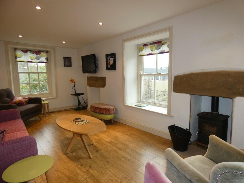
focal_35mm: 20
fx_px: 141
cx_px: 122
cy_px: 92
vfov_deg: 66.0
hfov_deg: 81.7
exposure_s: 1/50
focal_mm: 3.6
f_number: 2.8
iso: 125
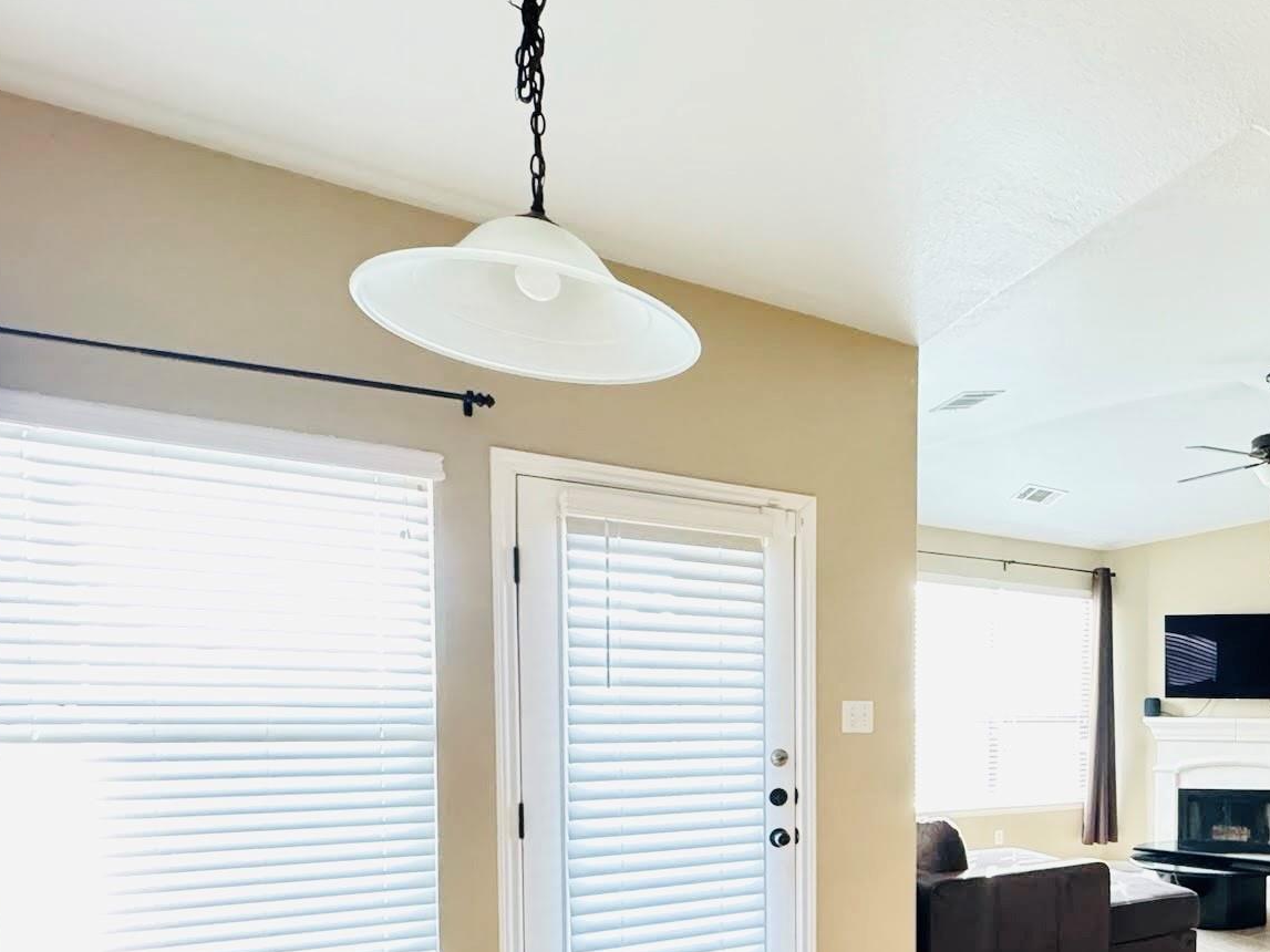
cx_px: 1099
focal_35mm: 25
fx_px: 917
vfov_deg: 52.0
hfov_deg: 60.7
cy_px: 736
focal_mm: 2.22
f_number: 2.2
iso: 1250
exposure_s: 1/40
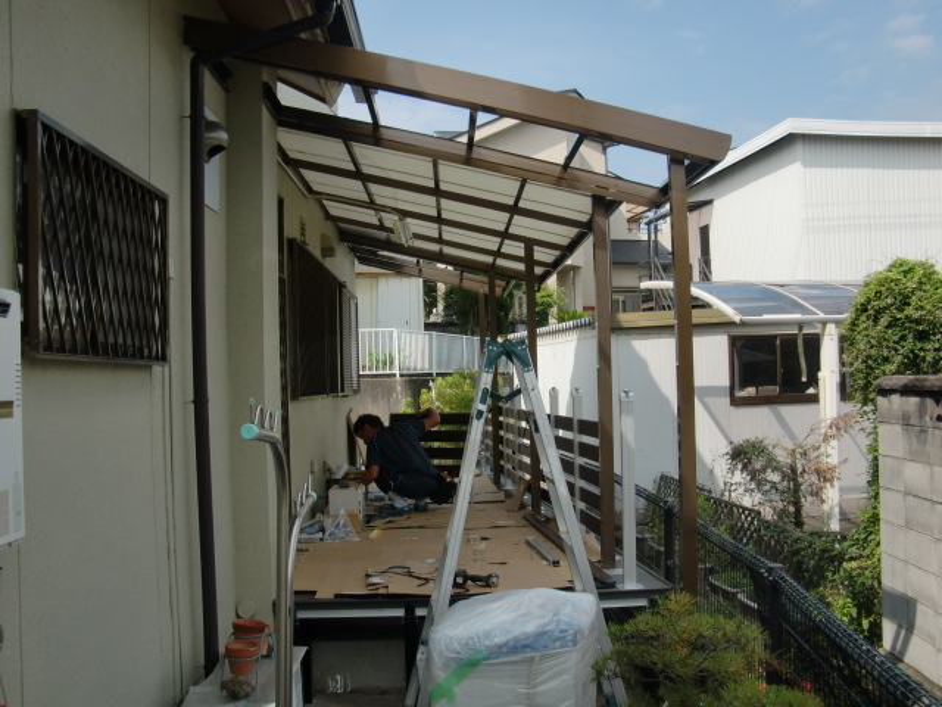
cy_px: 354
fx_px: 1034
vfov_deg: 37.7
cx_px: 471
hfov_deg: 49.0
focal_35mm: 38
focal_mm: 6.66
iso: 64
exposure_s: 1/640
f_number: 3.9
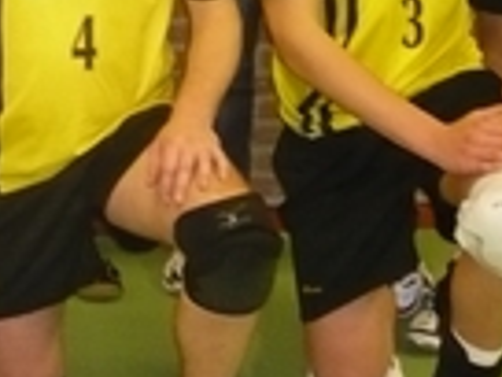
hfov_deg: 12.4
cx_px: -144
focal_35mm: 154
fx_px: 2233
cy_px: -150
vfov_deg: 9.4
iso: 320
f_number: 2.8
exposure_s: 1/30
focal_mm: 5.8
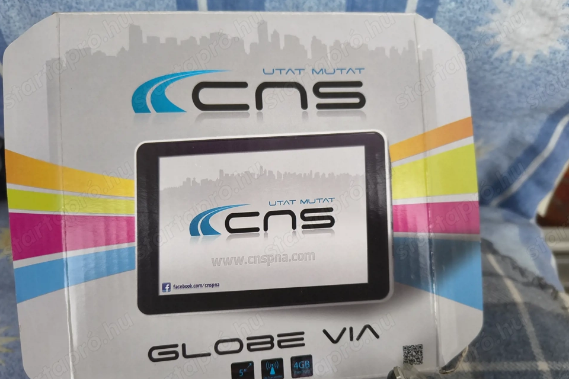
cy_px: 221
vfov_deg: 49.3
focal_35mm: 26
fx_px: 411
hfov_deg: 69.4
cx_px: 276
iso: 100
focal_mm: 5.56
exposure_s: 1/110
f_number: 1.8
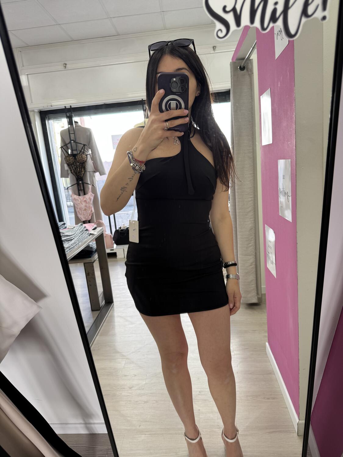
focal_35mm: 24
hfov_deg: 56.8
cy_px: 228
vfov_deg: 71.6
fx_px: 317
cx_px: 172
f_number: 1.78
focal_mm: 6.76
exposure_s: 1/100
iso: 80
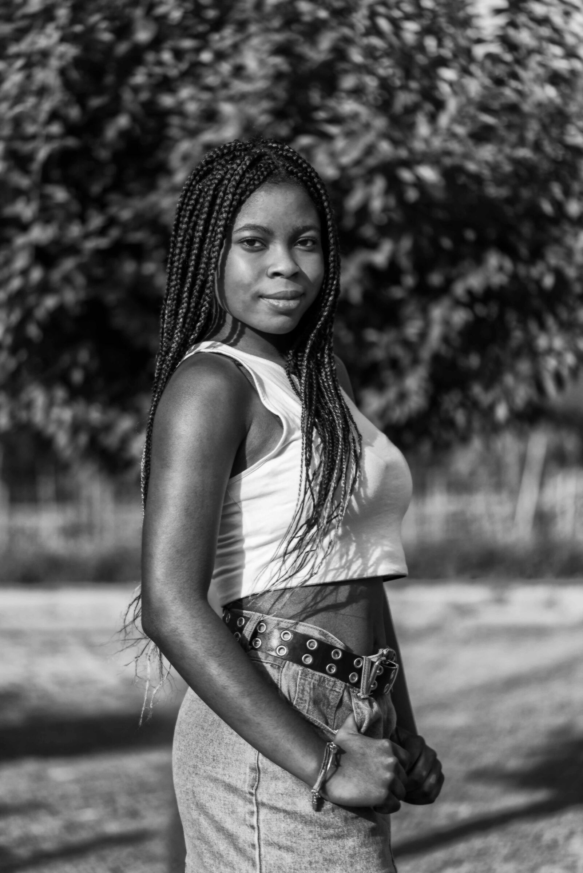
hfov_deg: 13.1
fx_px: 2548
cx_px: 292
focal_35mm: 105
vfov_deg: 19.4
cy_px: 436
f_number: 3.2
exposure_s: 1/2500
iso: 200
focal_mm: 105
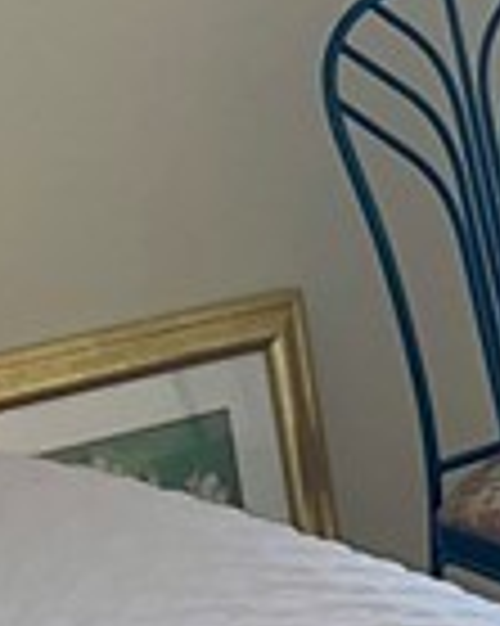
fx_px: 3463
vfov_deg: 10.2
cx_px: 1338
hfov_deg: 7.5
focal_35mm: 187
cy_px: -14
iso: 50
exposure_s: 1/20
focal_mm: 5.1
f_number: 1.6
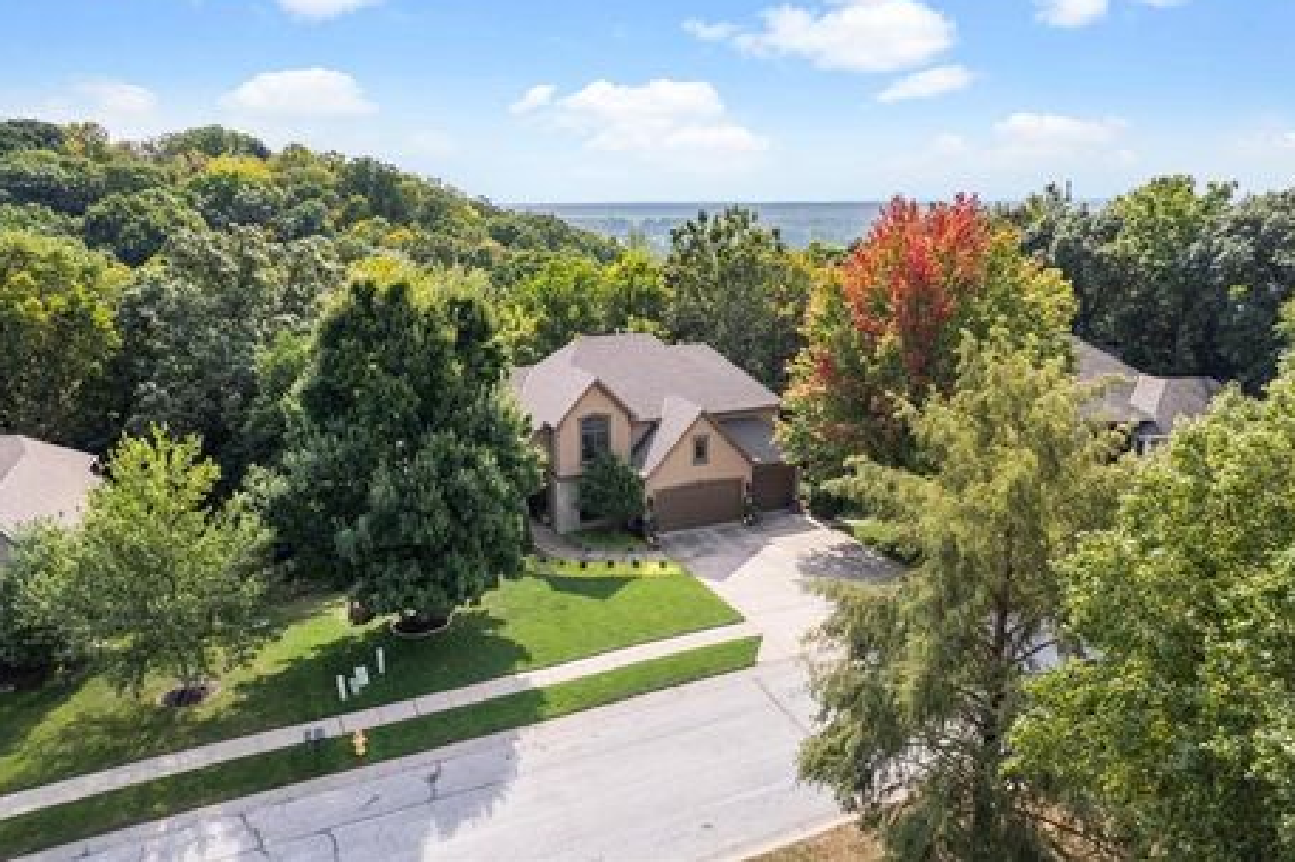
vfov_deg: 53.0
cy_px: 394
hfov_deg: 73.7
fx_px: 863
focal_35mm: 24
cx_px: 611
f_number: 2.8
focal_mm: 8.38
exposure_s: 1/4000
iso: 200
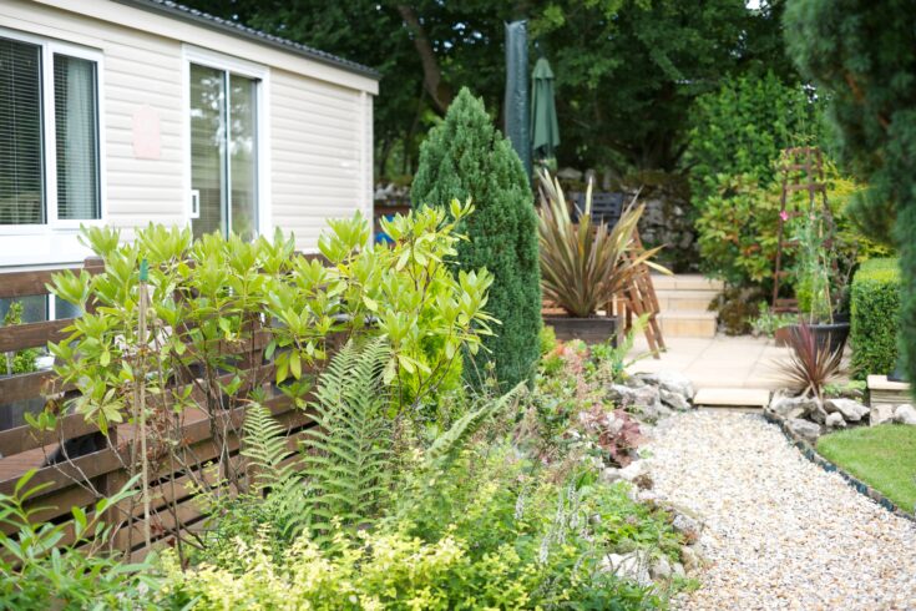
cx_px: 458
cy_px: 306
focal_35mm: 53
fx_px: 1348
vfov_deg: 25.5
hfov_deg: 37.5
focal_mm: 35
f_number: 2
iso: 200
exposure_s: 1/340
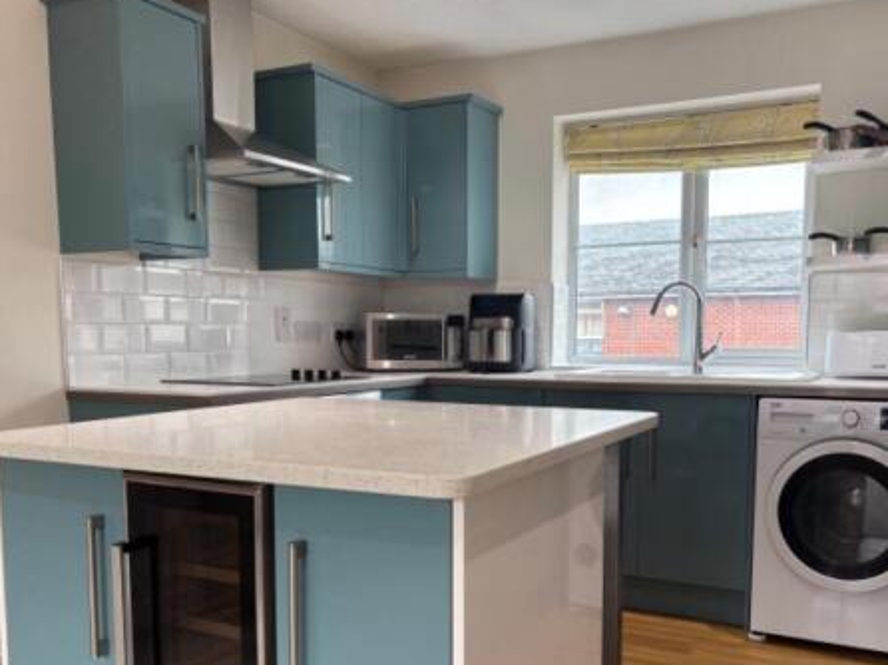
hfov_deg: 53.9
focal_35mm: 34
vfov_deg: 41.4
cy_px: 421
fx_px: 872
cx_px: 481
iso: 80
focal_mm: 5.96
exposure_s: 1/100
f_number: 1.6
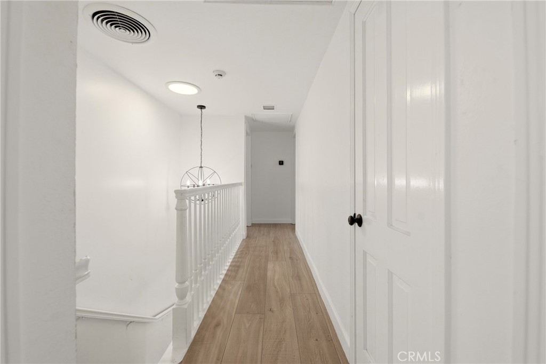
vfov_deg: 81.2
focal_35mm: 14
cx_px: 273
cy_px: 182
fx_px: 212
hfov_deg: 104.3
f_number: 6.3
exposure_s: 1/640
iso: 320
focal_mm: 14
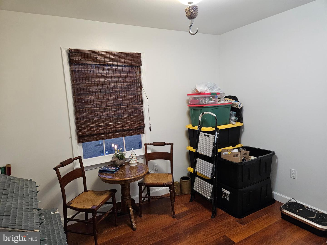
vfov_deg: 58.9
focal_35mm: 23
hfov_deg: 73.9
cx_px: 164
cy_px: 122
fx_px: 217
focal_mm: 5.4
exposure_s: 1/120
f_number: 1.8
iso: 400
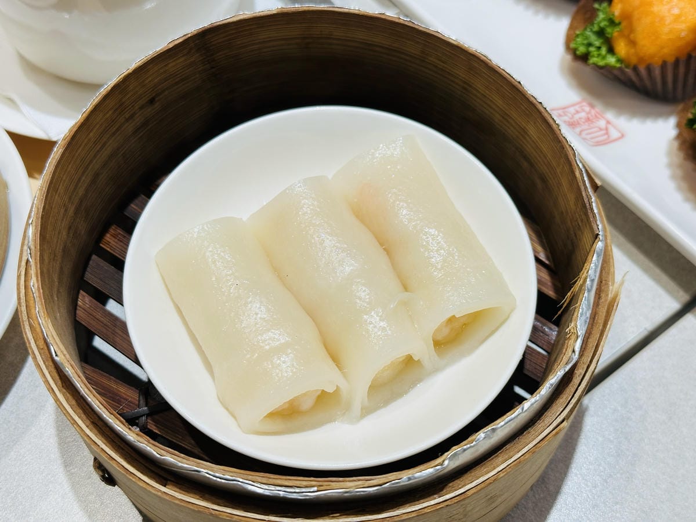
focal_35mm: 48
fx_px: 965
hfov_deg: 39.7
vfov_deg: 30.3
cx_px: 348
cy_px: 261
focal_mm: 6.86
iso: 80
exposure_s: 1/120
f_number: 1.78
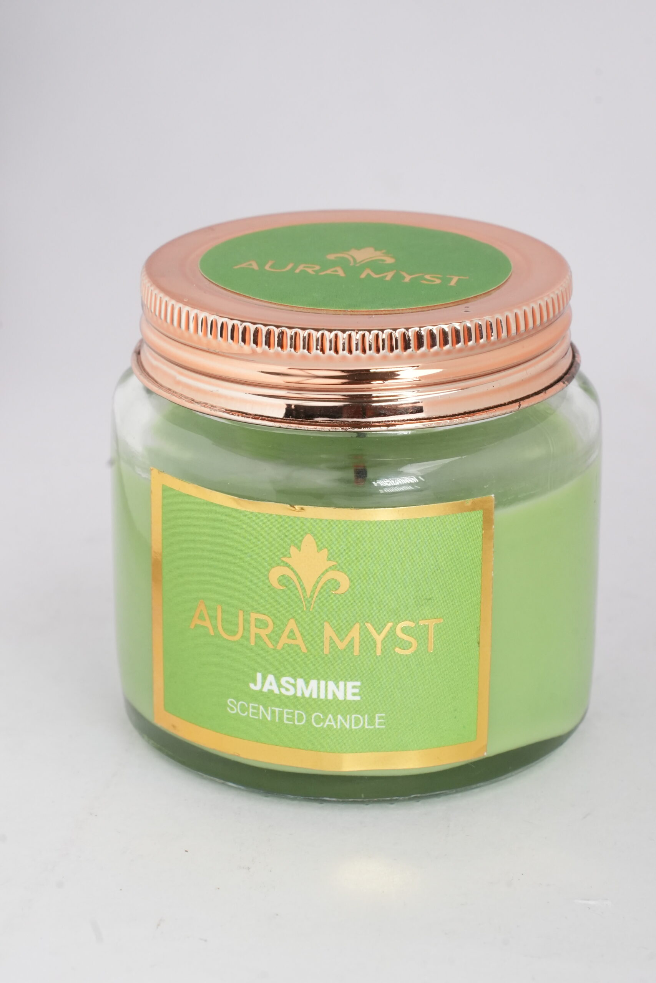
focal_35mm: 112
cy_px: 492
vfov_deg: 18.3
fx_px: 3061
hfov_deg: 12.2
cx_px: 328
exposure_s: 1/125
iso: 2000
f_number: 22
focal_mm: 75
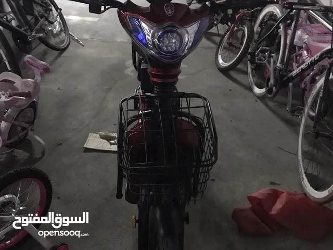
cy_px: 125
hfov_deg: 63.4
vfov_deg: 49.7
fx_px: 269
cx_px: 166
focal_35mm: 28
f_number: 1.8
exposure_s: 1/4
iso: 200
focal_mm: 3.99
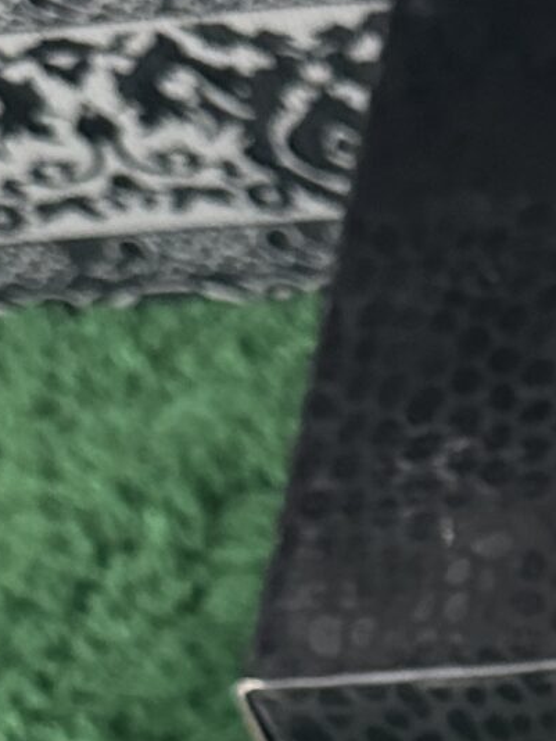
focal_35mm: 115
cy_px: 878
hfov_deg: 11.5
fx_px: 2461
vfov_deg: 16.4
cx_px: 1158
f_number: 1.78
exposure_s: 1/33
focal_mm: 6.86
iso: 640
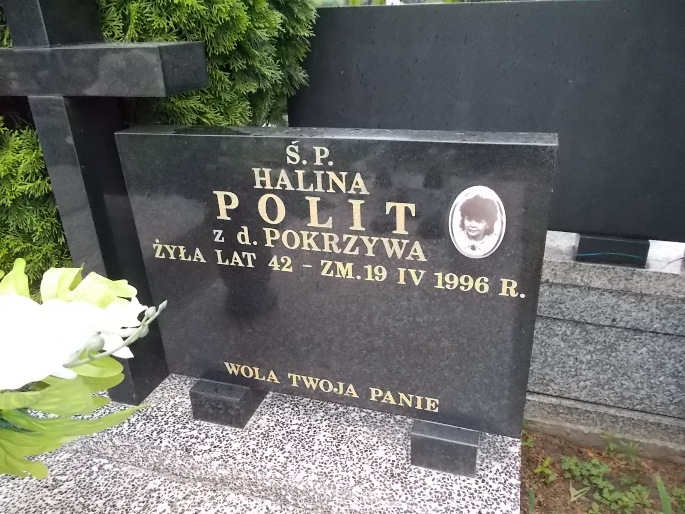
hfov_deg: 67.3
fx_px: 515
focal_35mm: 26
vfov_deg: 53.1
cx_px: 342
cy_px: 257
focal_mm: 4.6
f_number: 8
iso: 400
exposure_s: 1/125
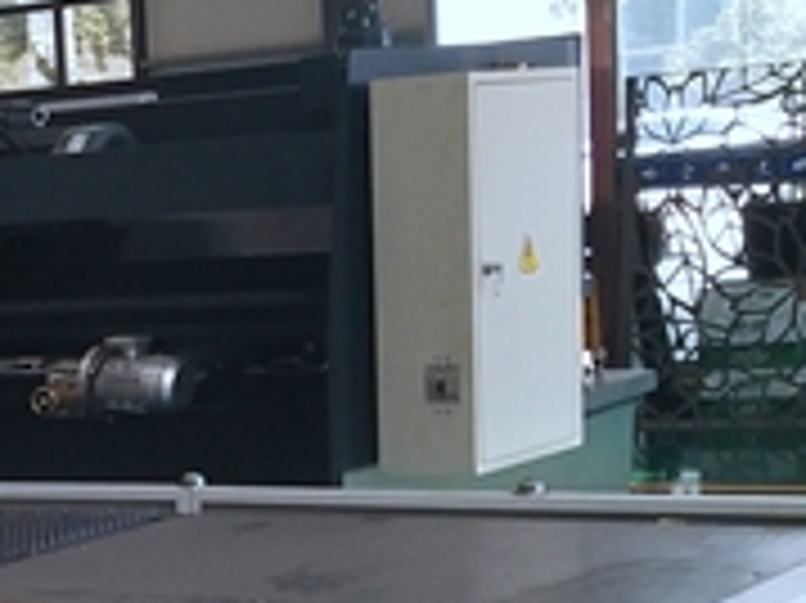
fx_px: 2932
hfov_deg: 14.3
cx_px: -504
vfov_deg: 11.6
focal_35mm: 126
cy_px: 648
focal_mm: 3.95
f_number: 1.8
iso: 51
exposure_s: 1/107
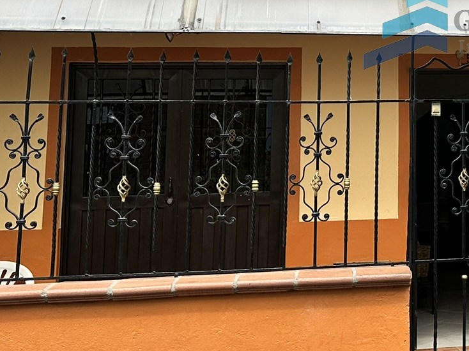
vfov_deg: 21.4
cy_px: 28
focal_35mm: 67
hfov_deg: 26.9
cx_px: 501
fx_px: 907
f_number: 1.78
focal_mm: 6.86
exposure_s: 1/2469
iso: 80
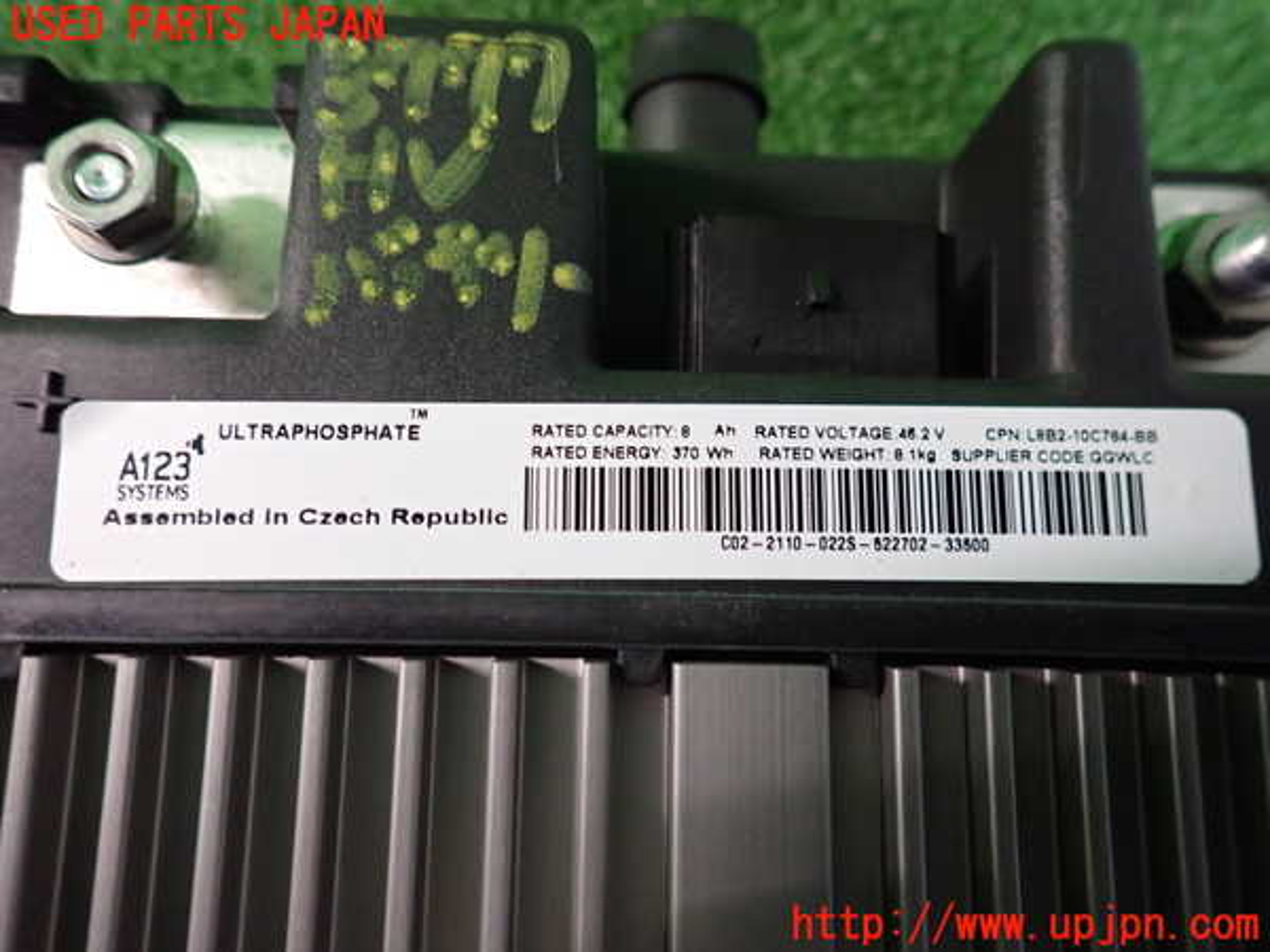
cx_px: 635
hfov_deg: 69.4
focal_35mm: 25
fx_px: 917
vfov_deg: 54.9
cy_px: 476
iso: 640
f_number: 2
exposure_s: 1/30
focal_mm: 4.5
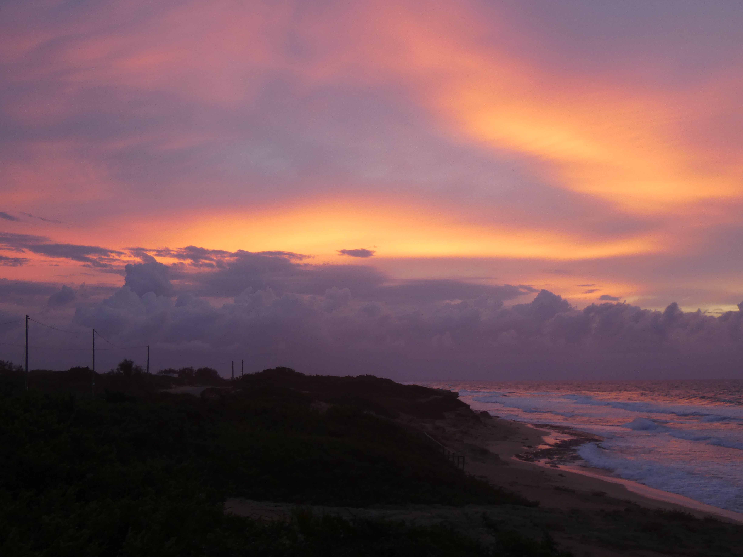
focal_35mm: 43
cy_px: 278
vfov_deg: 33.6
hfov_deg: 43.9
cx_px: 372
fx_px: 923
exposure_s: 1/20
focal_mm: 7.8
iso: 100
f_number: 3.7
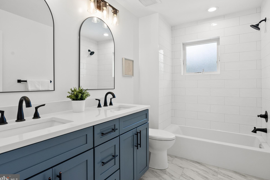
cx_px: 131
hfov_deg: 86.9
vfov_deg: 64.6
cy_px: 89
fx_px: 143
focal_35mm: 19
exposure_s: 1/25
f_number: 8
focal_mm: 18
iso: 800
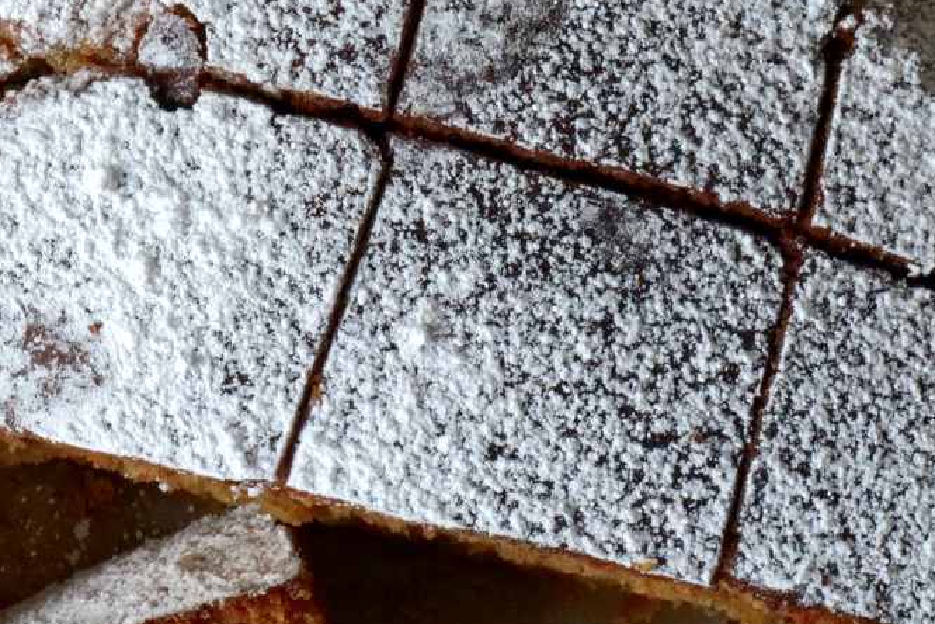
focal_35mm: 147
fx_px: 3818
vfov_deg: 9.3
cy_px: 330
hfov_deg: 13.9
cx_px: 225
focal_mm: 51
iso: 3200
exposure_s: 1/60
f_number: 20
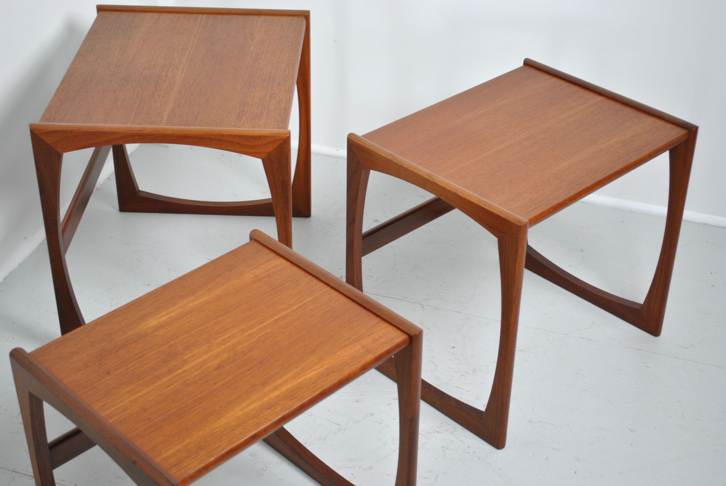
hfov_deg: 35.0
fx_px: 1151
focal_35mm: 57
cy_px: 243
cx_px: 363
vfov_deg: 23.8
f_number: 5
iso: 450
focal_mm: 38
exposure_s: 1/30
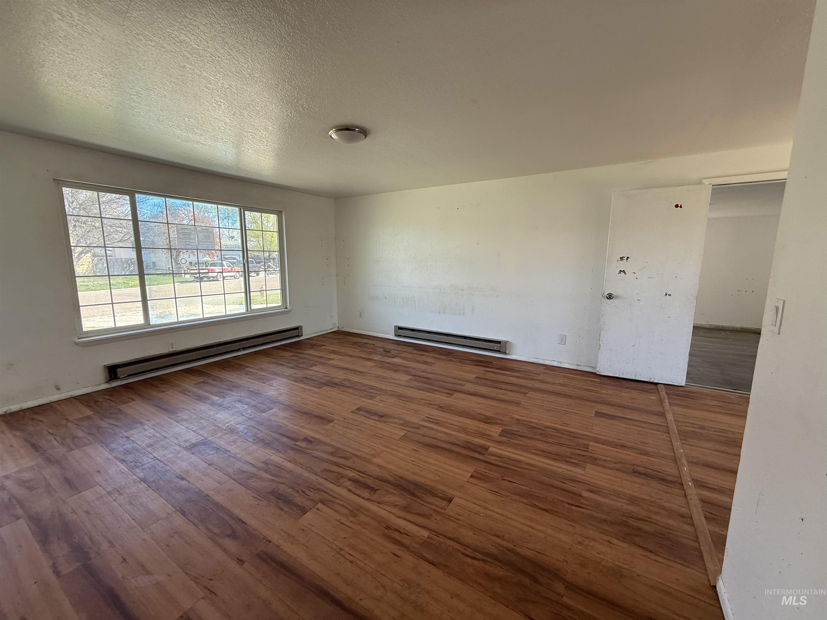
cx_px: 414
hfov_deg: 102.1
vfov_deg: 85.7
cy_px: 310
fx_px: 334
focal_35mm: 14
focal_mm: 2.22
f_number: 2.2
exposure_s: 1/100
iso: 64
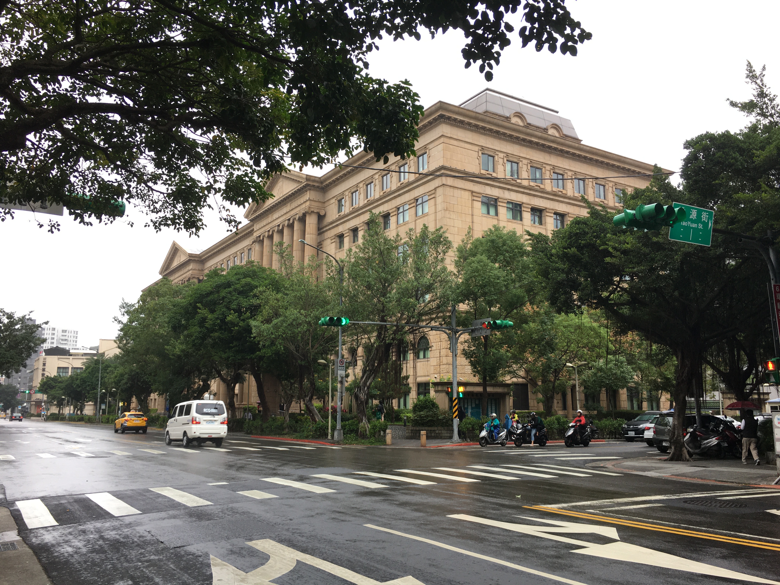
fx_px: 653
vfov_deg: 48.2
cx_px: 390
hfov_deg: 61.7
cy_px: 292
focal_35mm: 29
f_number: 2.2
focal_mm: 4.15
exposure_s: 1/60
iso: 32
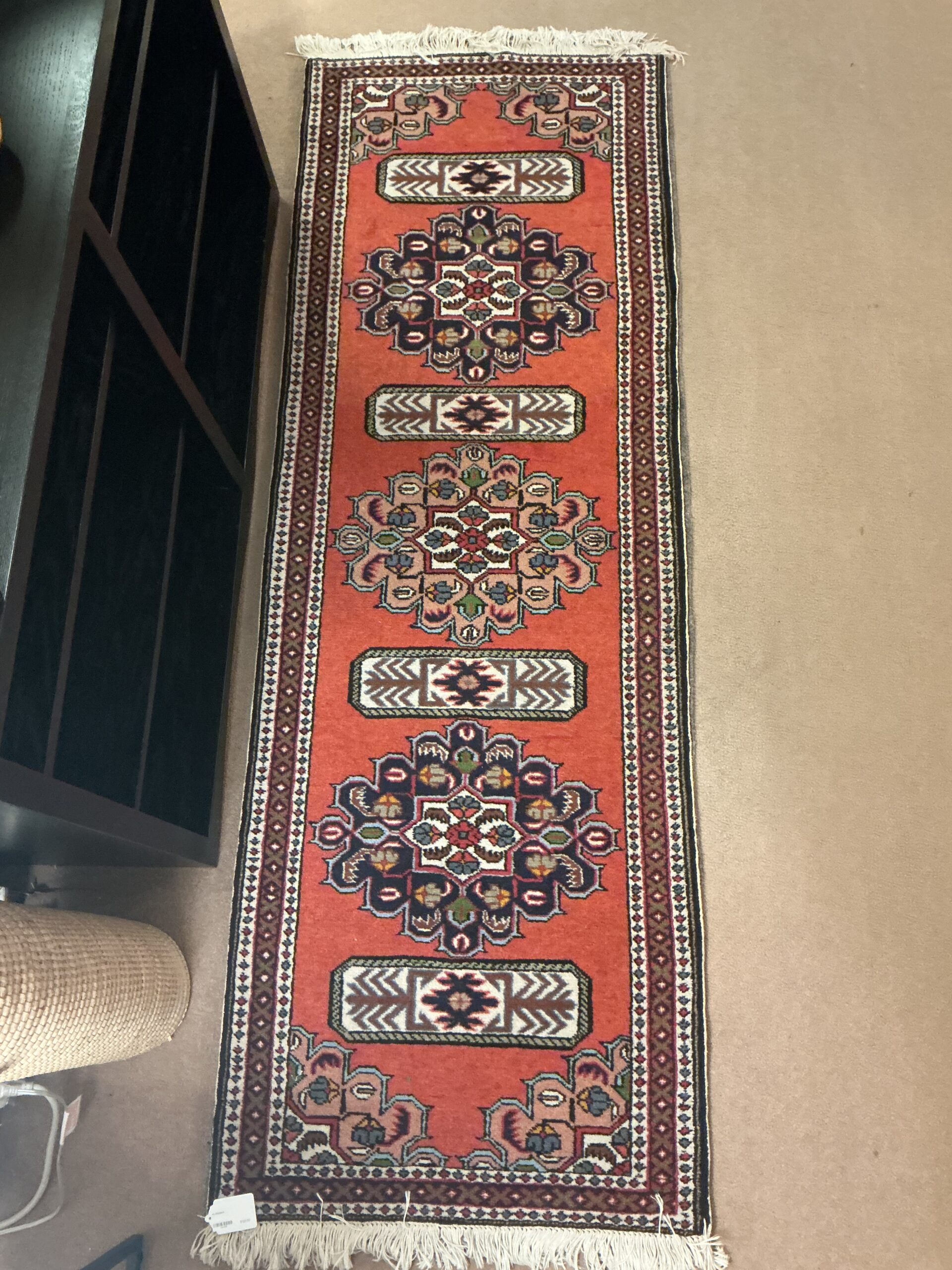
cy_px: 635
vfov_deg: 61.7
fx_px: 1063
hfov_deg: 48.2
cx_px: 476
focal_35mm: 29
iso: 320
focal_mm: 3
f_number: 1.8
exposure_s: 1/40
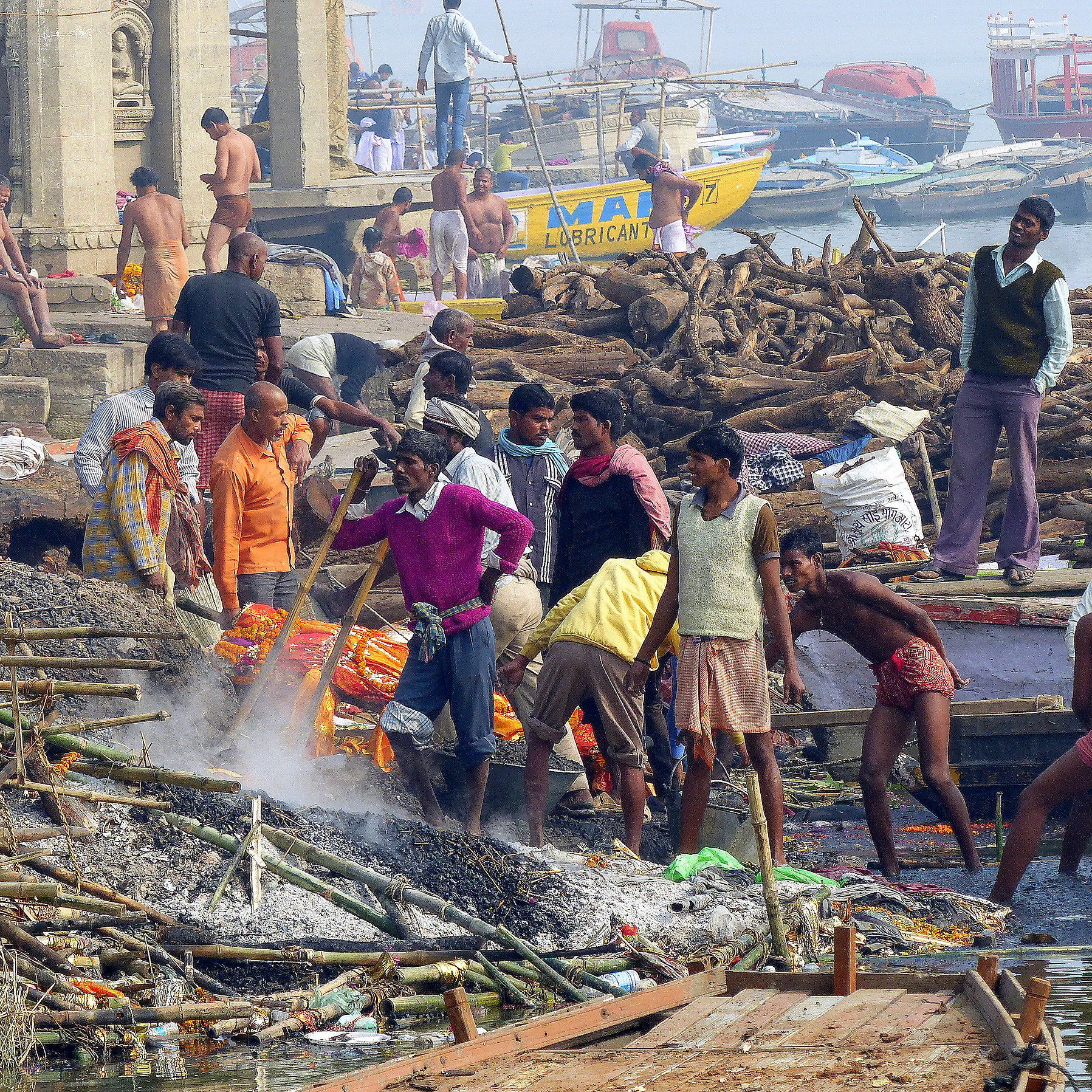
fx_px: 13063
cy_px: 546
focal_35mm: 366
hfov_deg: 4.8
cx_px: 603
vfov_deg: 4.8
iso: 100
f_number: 4
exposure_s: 1/500
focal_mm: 55.7
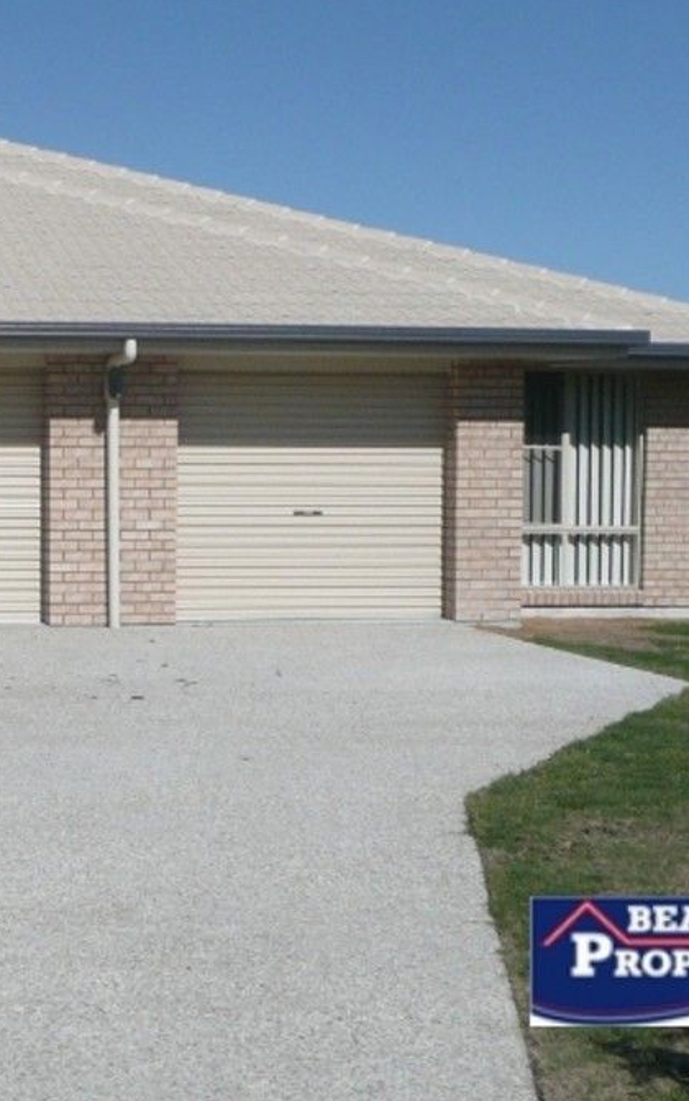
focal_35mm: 72
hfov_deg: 17.5
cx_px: -61
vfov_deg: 28.6
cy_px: 586
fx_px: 2161
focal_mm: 4.6
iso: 100
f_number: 8
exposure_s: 1/400
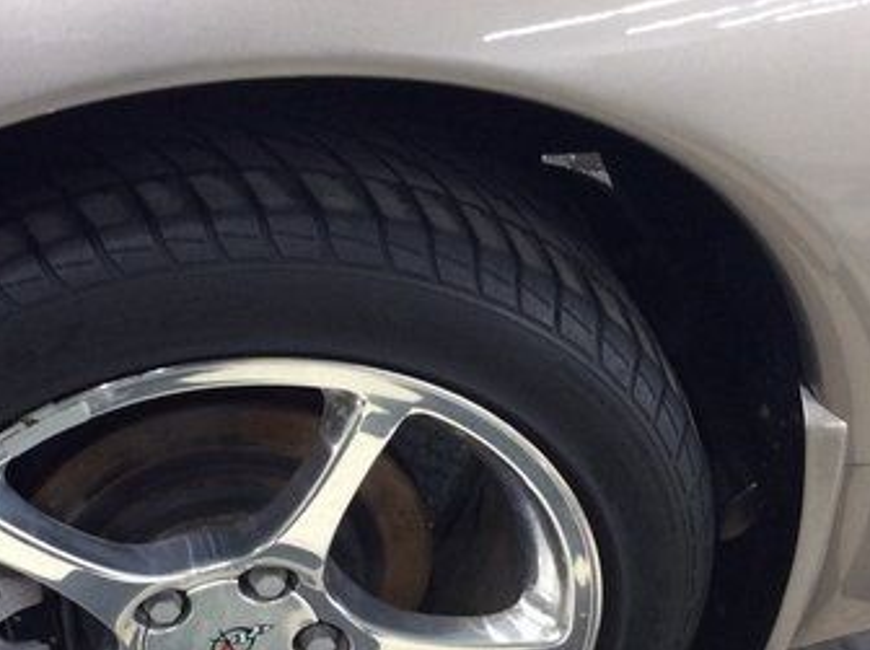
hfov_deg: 31.4
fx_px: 1531
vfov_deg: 23.2
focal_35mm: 61
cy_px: 609
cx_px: 269
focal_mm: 3.3
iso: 100
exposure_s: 1/24
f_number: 2.4
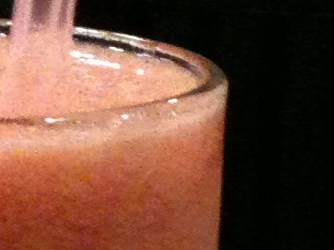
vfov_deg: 7.5
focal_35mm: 194
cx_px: 641
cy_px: 366
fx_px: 1872
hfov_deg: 9.6
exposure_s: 1/10
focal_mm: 3.85
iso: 500
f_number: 2.8
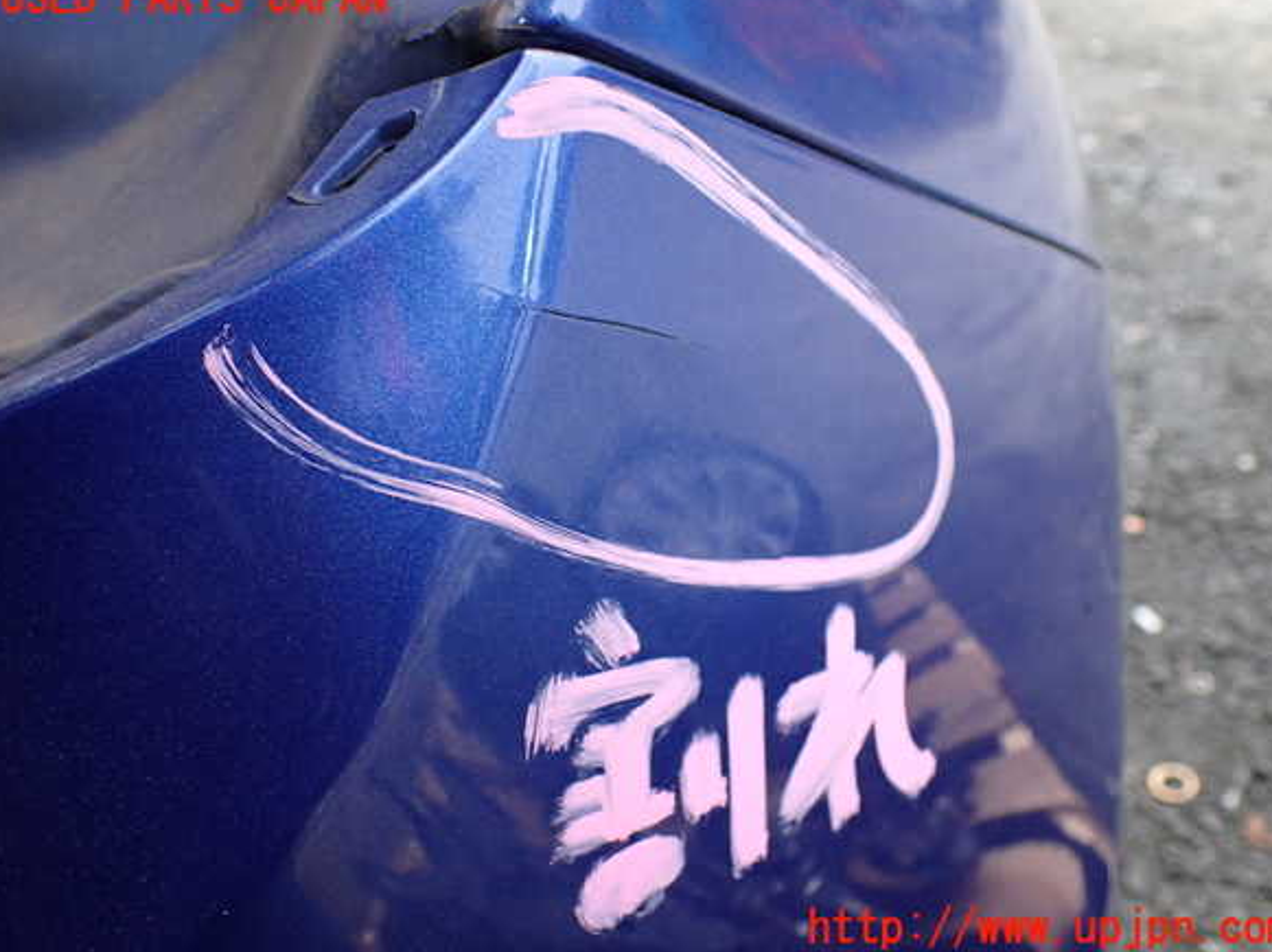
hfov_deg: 58.4
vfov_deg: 45.4
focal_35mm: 31
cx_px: 646
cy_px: 464
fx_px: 1138
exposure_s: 1/125
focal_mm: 5.4
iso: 250
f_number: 2.3
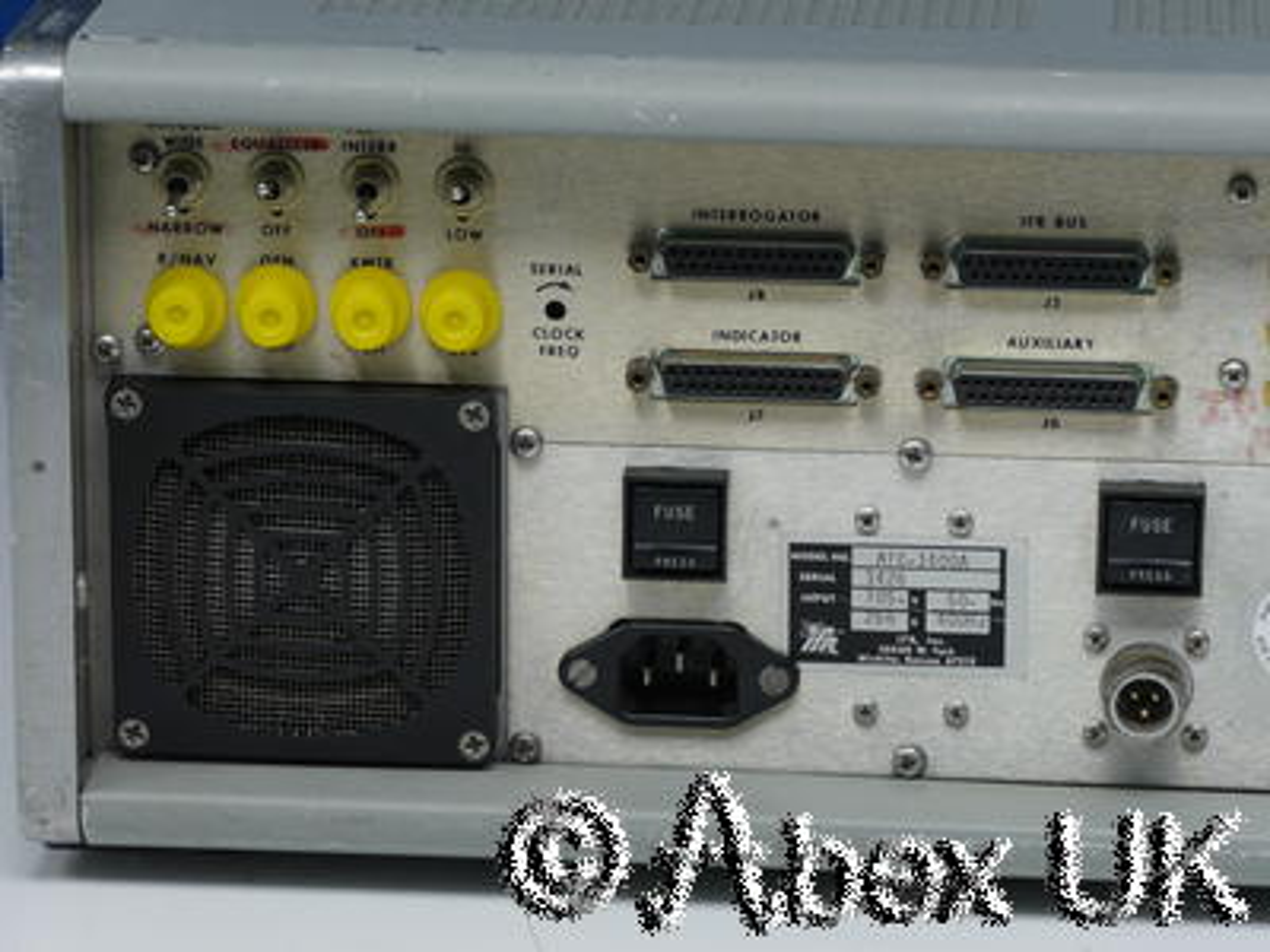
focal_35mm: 154
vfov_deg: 9.6
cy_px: 476
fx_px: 5650
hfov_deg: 12.8
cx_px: 635
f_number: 11
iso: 400
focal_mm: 77
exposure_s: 1/13
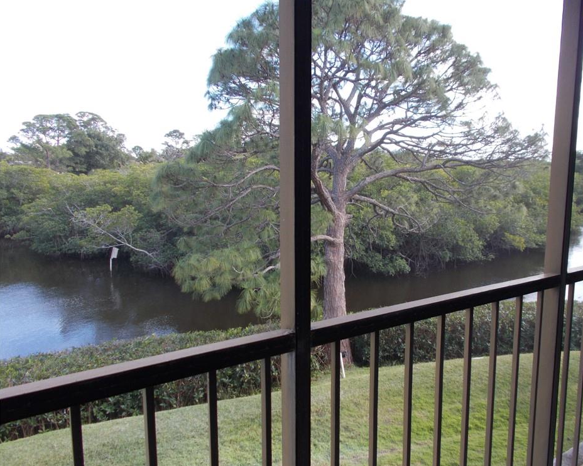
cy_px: 237
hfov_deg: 62.1
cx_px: 320
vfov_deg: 51.5
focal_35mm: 28
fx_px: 483
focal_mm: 4.6
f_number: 3.2
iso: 80
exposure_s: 1/100
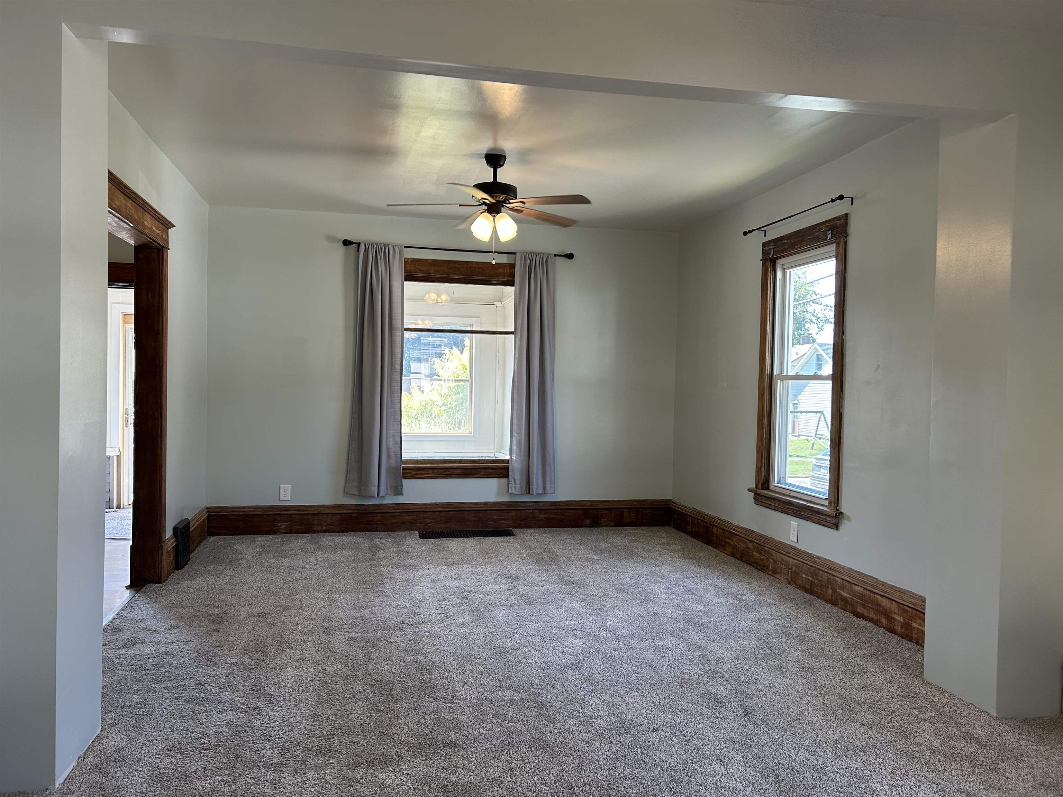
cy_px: 398
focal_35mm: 26
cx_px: 532
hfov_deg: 67.3
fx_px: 798
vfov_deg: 53.1
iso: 80
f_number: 1.5
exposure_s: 1/120
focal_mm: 5.7
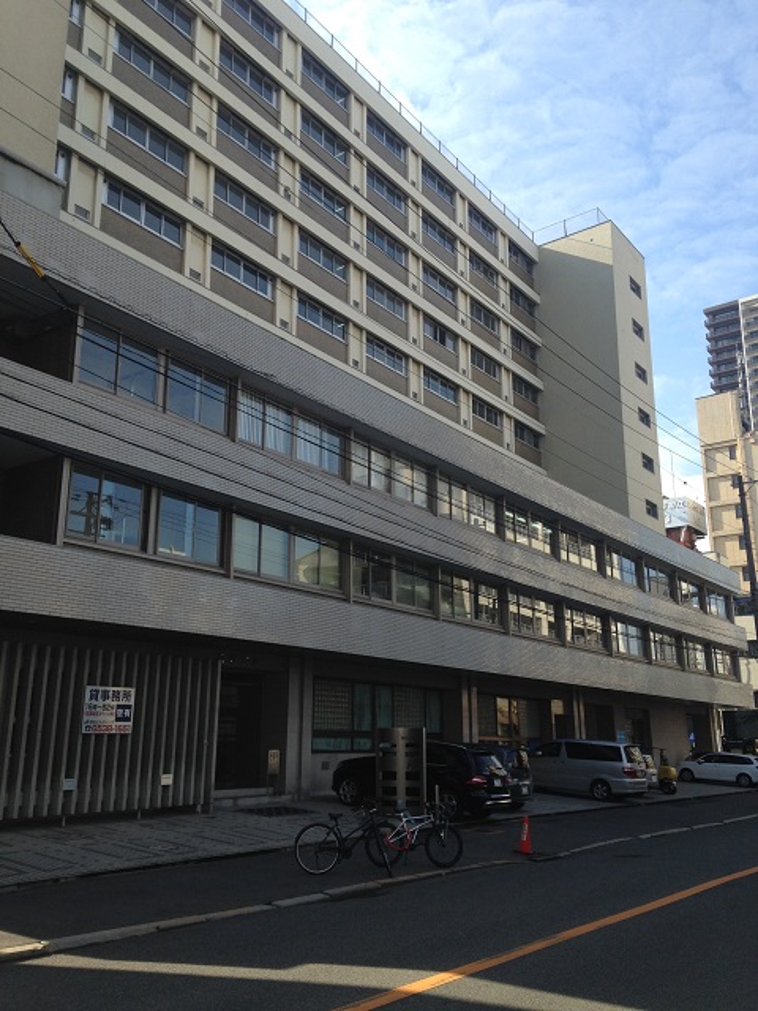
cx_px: 379
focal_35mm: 33
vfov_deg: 55.4
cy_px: 506
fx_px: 963
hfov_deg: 42.9
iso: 50
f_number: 2.4
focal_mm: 4.12
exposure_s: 1/753
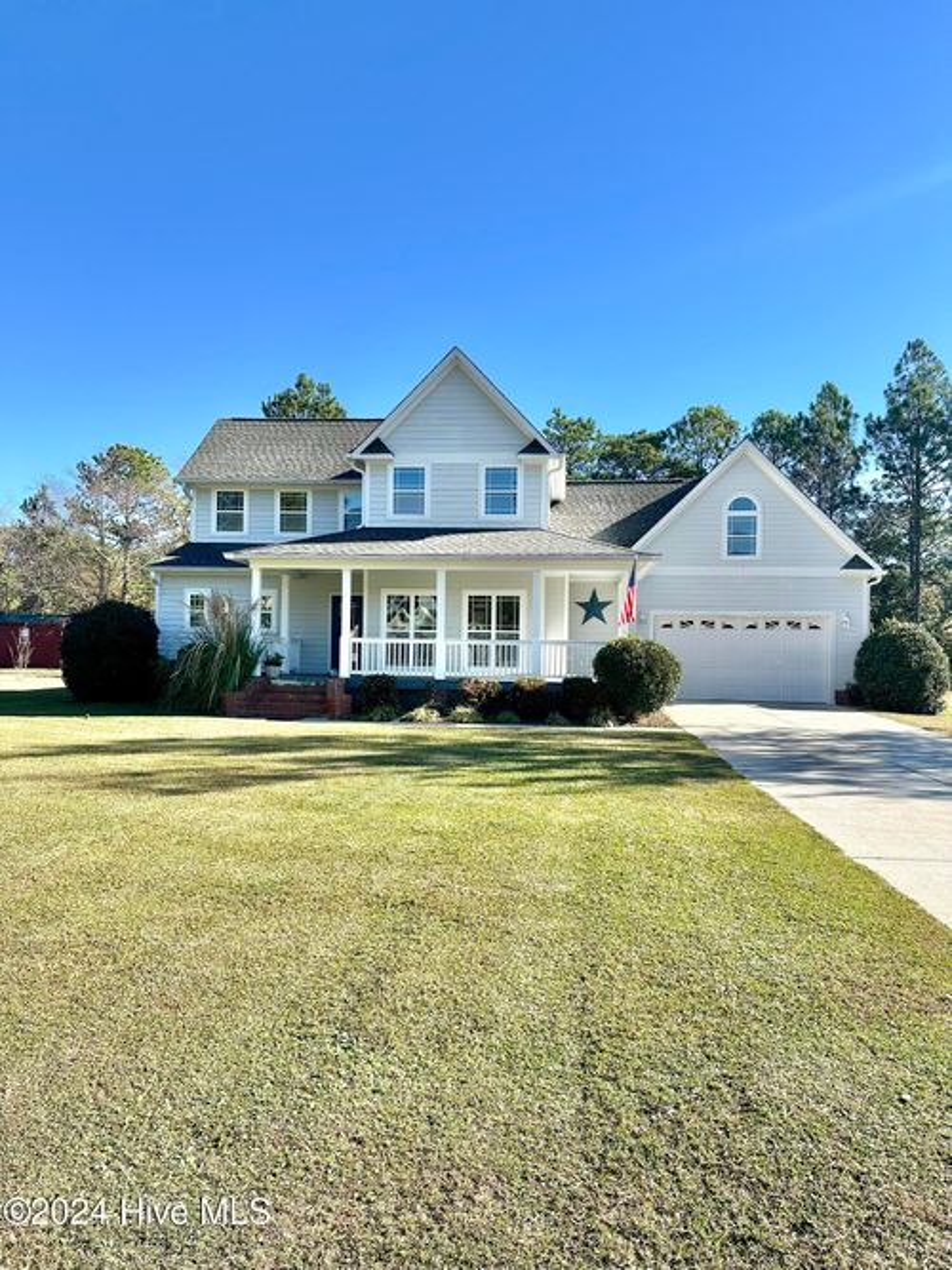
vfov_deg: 71.6
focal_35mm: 24
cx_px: 476
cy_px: 635
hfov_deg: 56.8
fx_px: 880
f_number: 1.78
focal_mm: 6.86
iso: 80
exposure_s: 1/2660
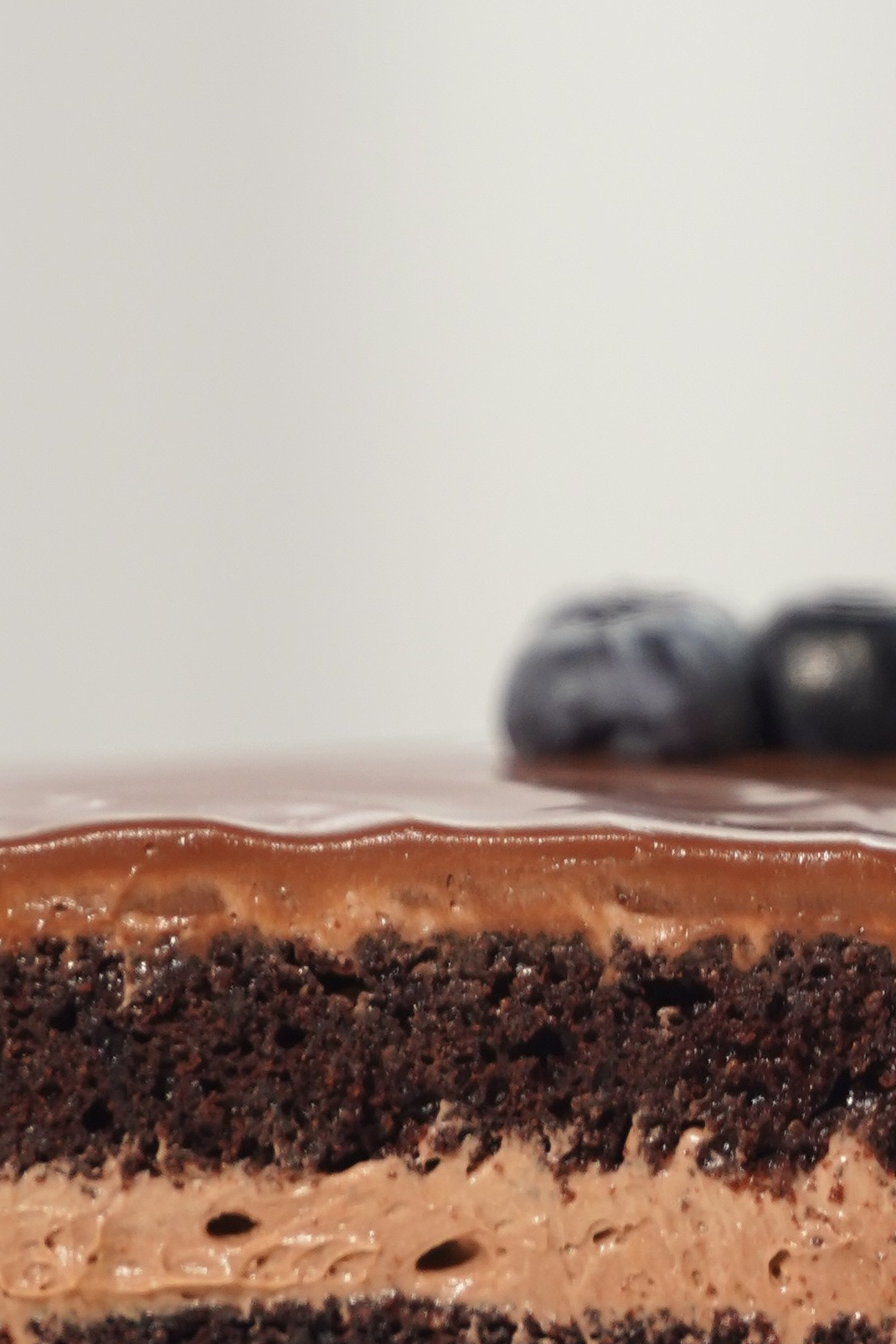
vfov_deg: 7.7
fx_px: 10005
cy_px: 1163
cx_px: 807
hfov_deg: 5.1
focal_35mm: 268
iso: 640
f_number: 2.8
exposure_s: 1/200
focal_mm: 75
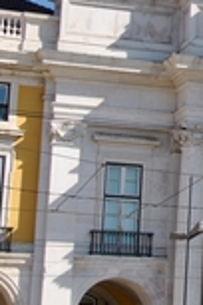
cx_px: 394
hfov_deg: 8.5
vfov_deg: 13.3
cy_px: 22
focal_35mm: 153
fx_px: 1294
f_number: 9
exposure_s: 1/320
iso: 100
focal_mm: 26
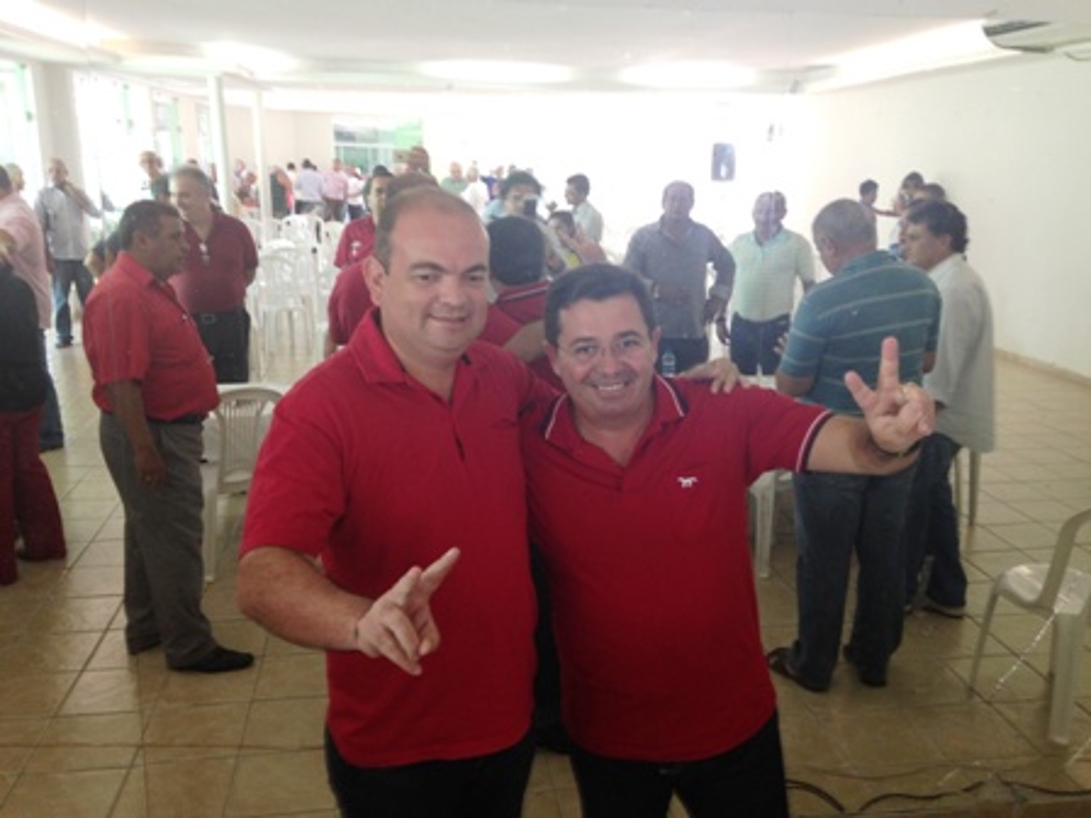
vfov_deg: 42.9
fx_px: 1040
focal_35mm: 33
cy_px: 409
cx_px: 546
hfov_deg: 55.4
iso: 80
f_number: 2.4
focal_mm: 4.12
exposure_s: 1/20
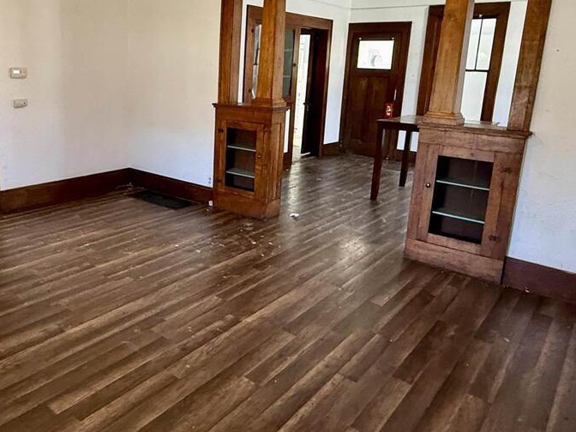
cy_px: 172
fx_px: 499
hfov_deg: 58.9
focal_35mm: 30
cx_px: 204
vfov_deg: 46.5
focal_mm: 2.22
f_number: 2.2
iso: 320
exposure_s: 1/60
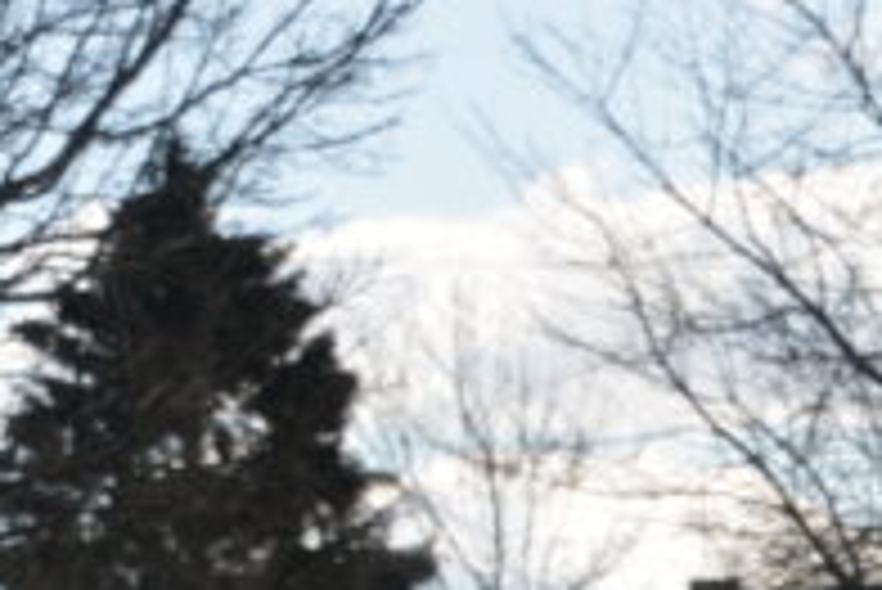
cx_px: 1215
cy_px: 1236
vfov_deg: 3.8
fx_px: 8851
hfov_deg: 5.7
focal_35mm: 361
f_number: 10
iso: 100
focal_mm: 46
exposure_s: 1/200
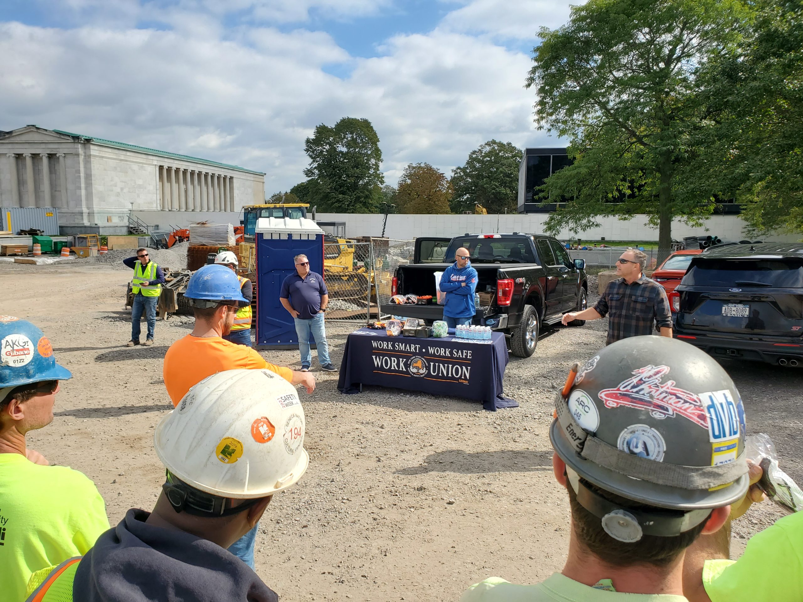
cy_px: 301
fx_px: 603
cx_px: 402
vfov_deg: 53.1
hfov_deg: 67.3
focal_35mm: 26
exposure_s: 1/1502
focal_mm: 4.3
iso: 50
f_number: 2.4
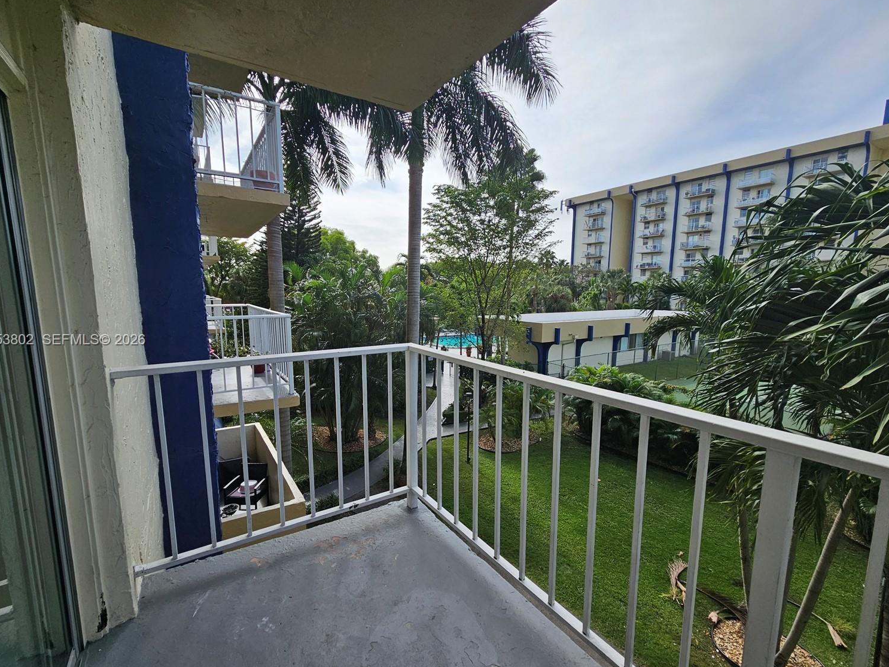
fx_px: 359
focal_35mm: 14
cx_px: 438
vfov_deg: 85.6
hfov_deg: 102.1
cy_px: 341
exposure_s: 1/1636
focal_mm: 2.2
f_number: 2.2
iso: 50
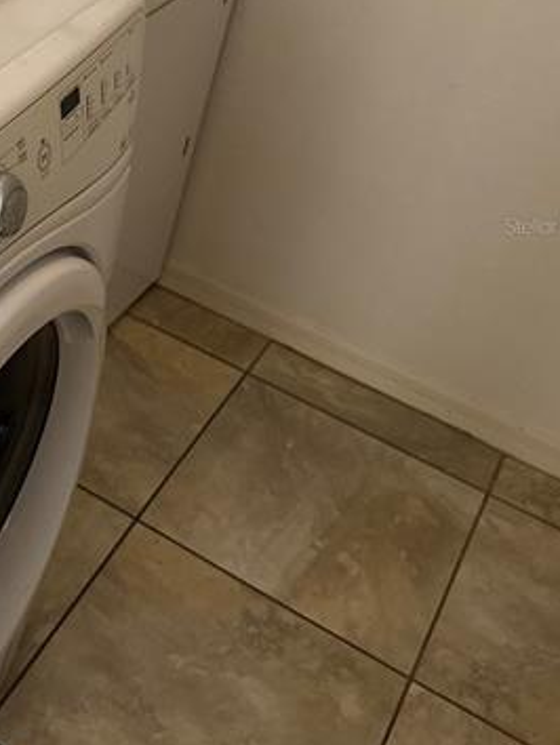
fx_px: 1120
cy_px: 225
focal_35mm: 52
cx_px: -6
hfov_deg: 26.5
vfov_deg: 36.3
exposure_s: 1/60
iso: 640
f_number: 1.78
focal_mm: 6.76
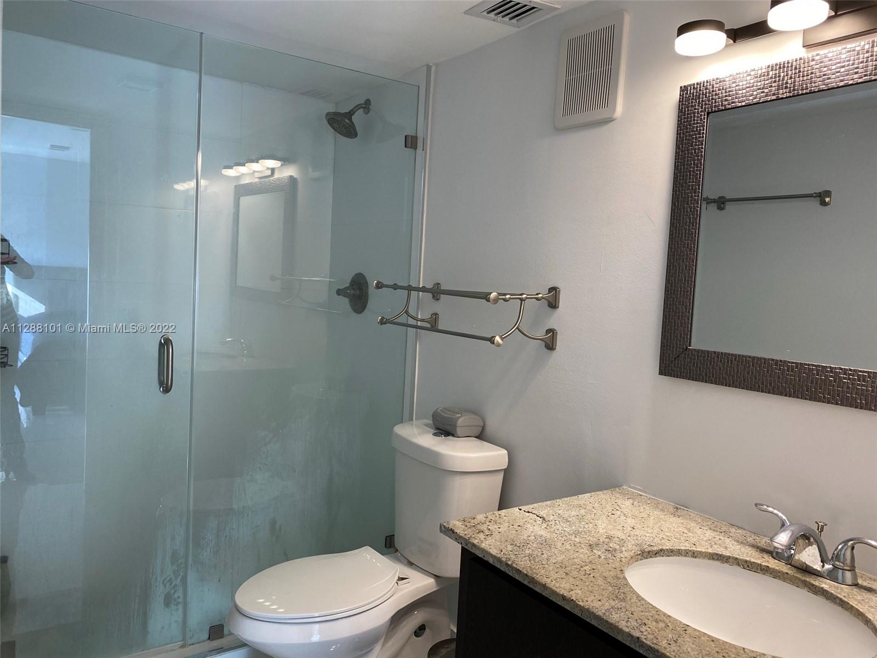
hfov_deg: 67.3
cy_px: 329
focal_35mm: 26
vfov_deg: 53.1
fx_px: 659
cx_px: 438
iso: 100
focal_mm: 4.25
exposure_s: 1/120
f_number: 1.8
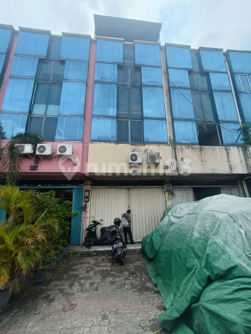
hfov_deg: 78.1
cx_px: 126
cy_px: 167
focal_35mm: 16
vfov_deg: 94.5
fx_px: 155
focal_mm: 1.68
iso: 64
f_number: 2.2
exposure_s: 1/840
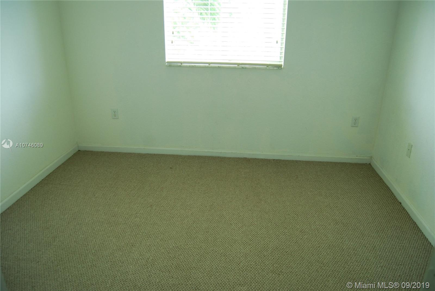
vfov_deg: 48.0
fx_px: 327
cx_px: 218
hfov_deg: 67.3
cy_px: 146
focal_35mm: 27
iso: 400
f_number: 3.5
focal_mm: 18
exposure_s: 1/30
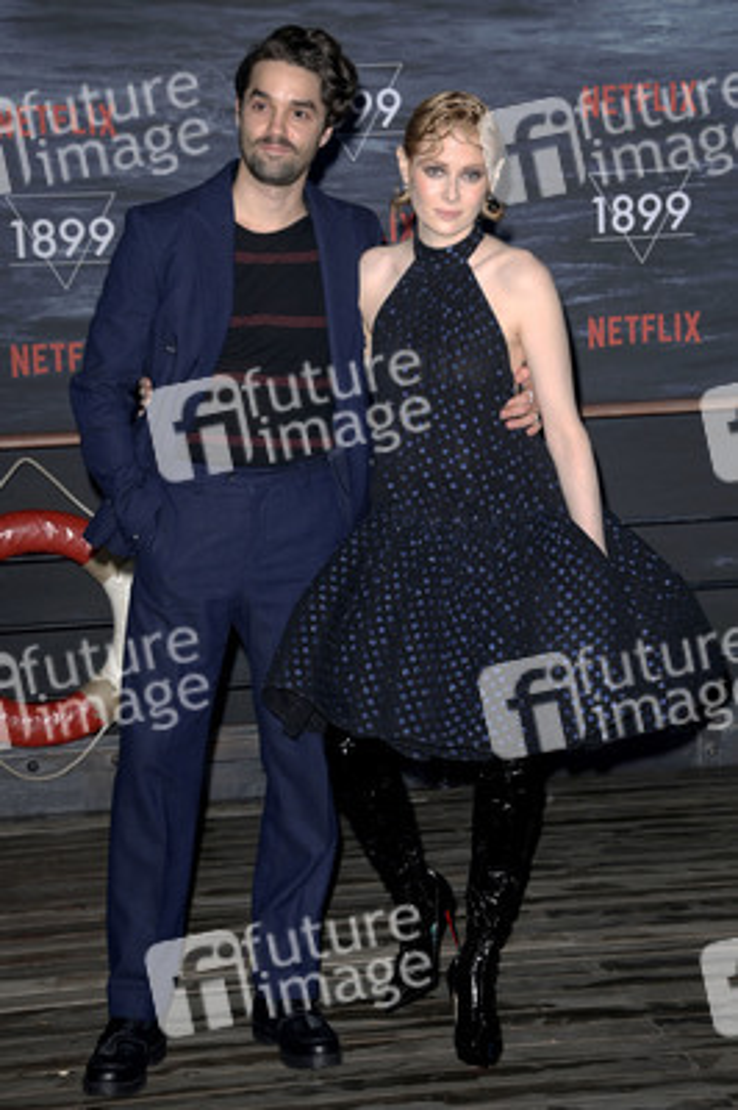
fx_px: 2526
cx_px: 369
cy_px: 555
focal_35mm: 82
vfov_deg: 24.8
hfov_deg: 16.6
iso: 320
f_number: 6.3
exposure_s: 1/250
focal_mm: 82
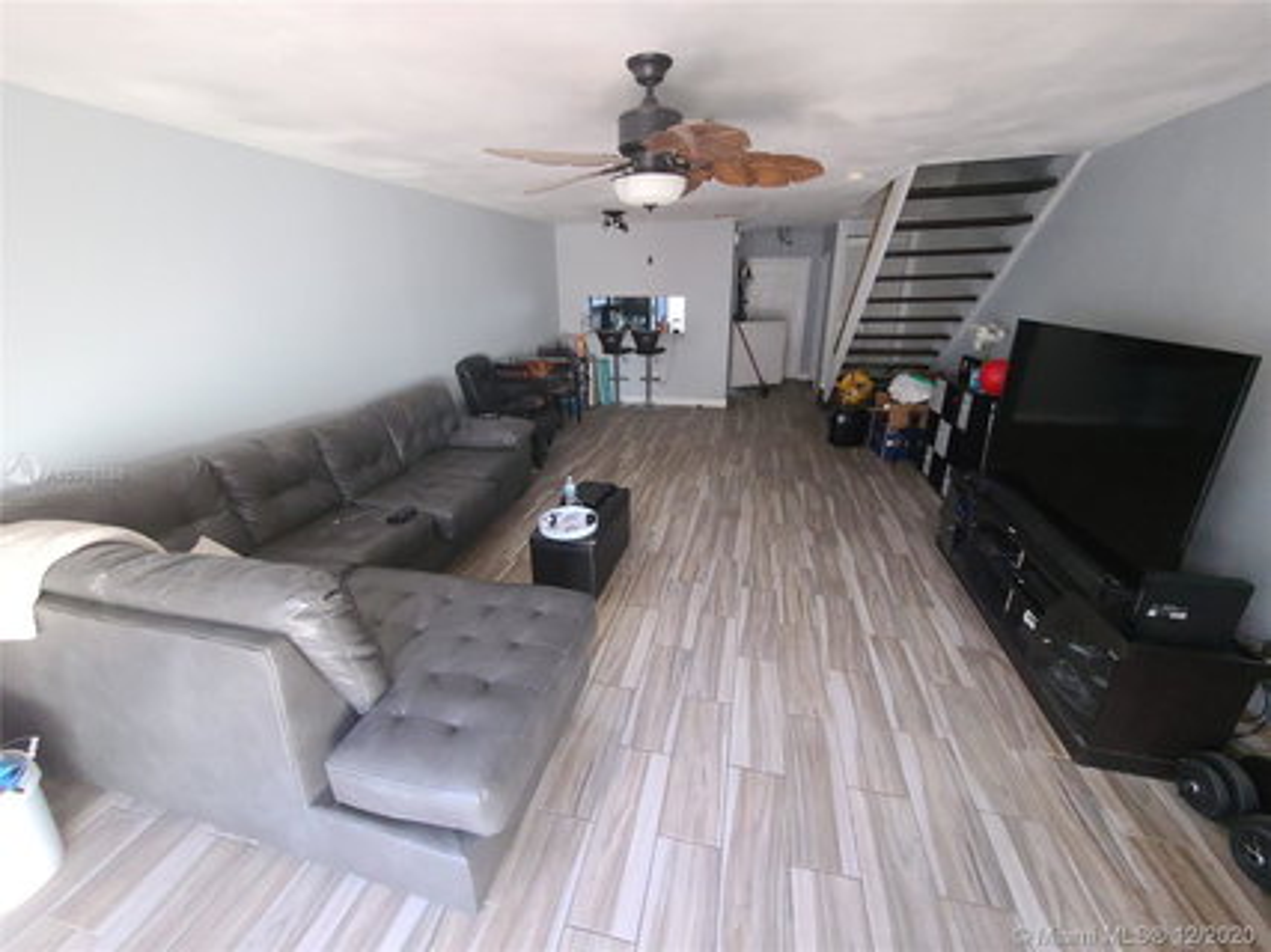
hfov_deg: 106.2
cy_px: 476
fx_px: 477
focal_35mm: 13
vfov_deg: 89.9
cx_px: 636
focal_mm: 2.2
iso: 320
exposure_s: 1/29
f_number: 2.2
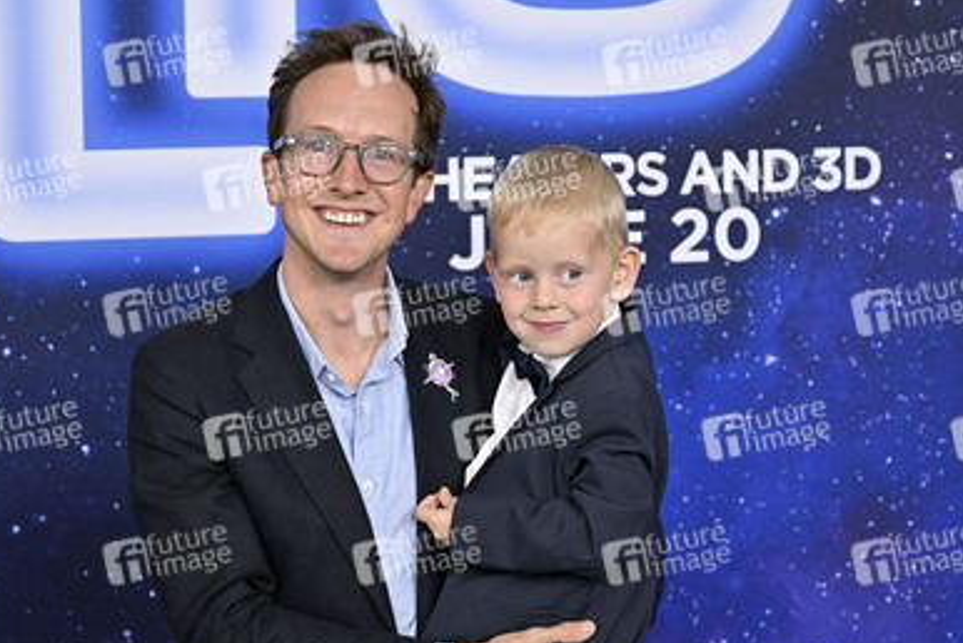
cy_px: 369
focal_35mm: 112
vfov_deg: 12.3
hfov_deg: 18.2
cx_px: 450
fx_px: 2998
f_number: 5.6
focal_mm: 96
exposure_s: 1/320
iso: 1600
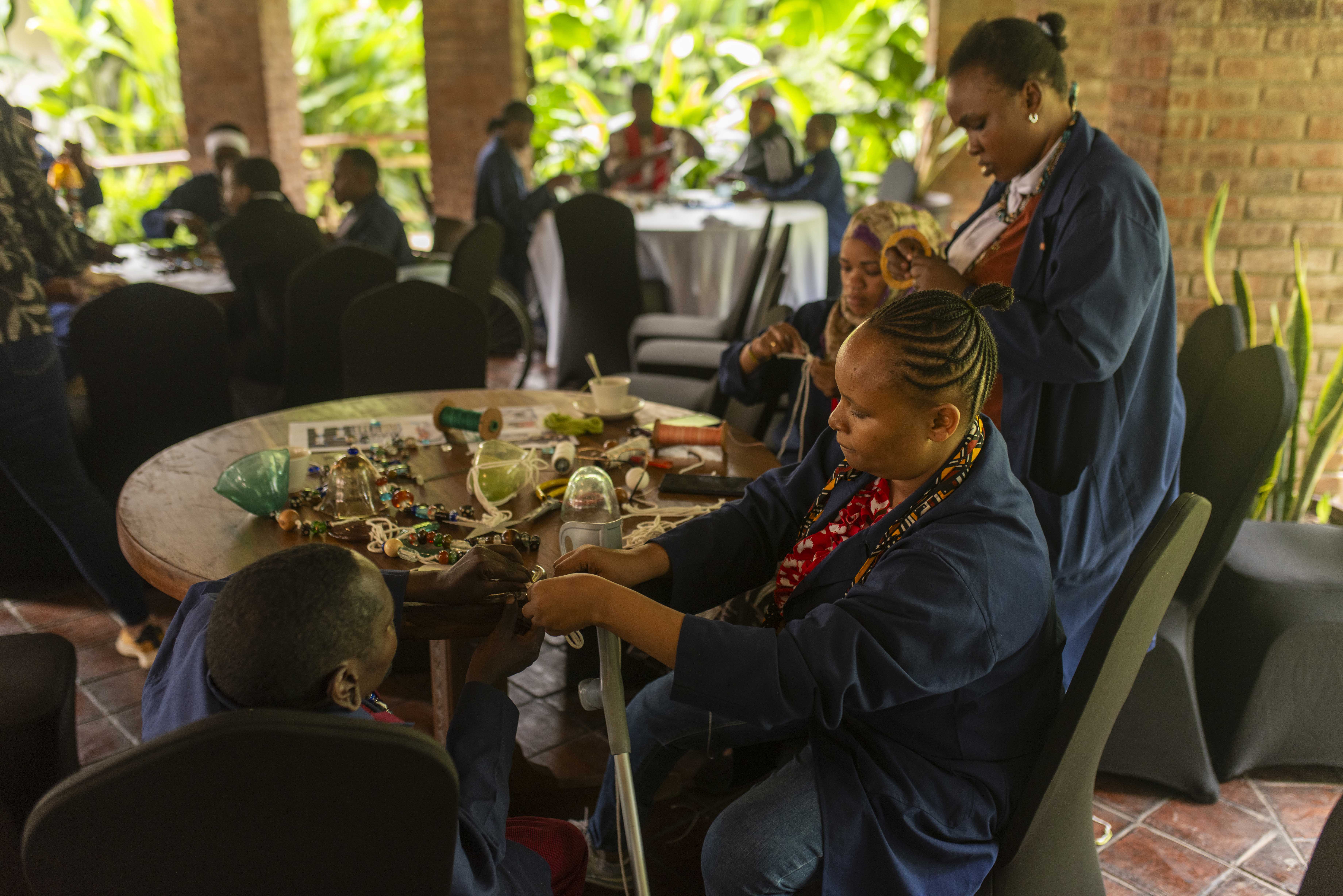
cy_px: 448
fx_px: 1306
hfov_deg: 54.4
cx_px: 672
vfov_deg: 37.9
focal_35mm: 35
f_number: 2.2
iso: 400
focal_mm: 35
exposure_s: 1/125
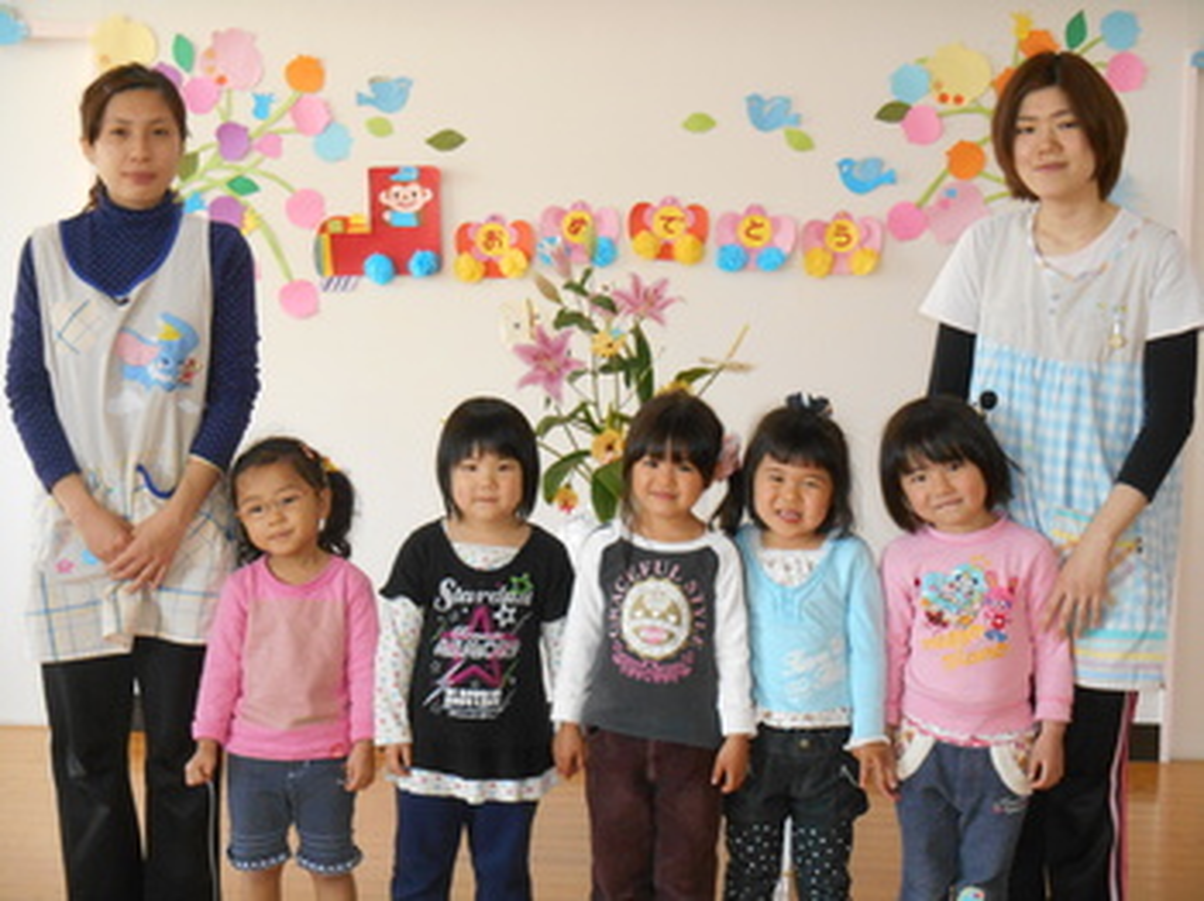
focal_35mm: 70
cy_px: 450
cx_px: 602
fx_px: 2433
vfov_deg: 21.0
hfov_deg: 27.8
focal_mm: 12.5
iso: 400
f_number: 4.5
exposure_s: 1/60
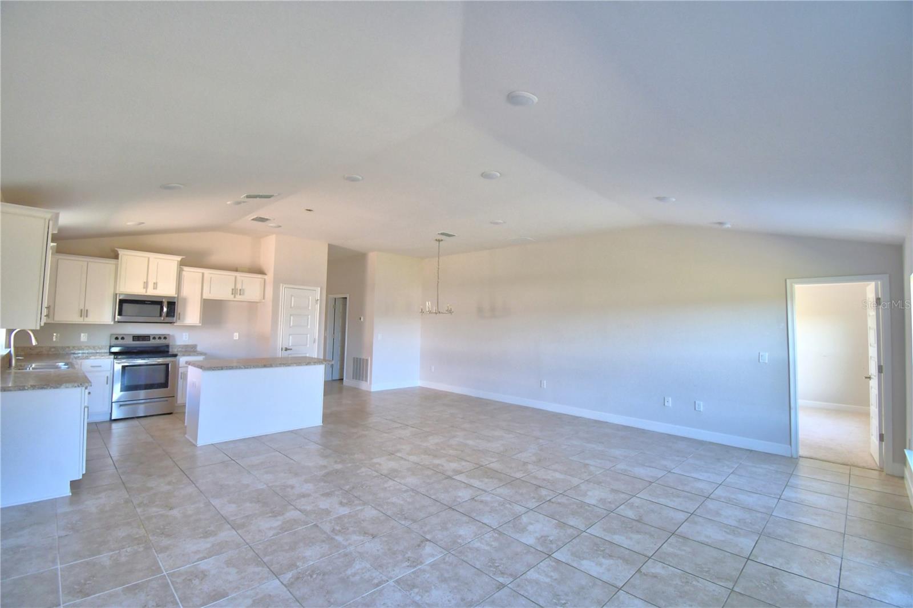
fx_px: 380
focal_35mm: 15
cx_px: 456
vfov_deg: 77.3
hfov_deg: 100.4
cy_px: 304
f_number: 4.5
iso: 400
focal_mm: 10
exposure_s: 1/50
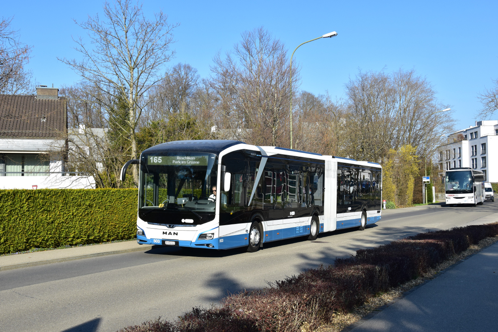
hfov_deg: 41.1
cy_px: 166
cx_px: 249
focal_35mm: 48
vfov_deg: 28.1
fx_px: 664
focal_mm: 32
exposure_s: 1/400
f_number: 11
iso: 400
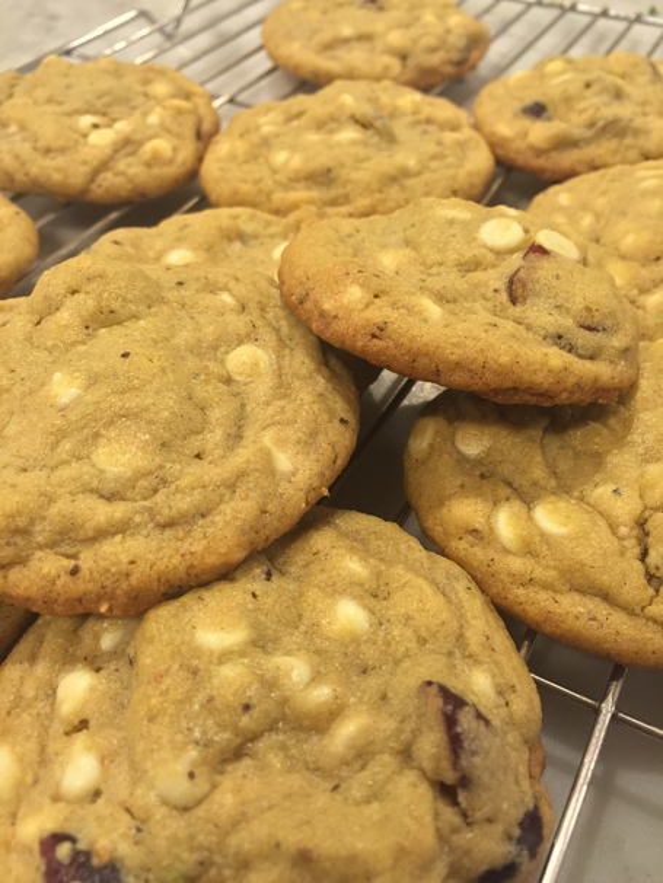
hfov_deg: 48.3
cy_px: 442
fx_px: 740
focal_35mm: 29
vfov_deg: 61.6
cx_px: 332
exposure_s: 1/30
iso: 200
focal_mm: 4.15
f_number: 2.2
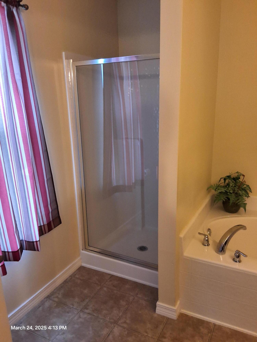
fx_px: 277
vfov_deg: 63.4
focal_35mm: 28
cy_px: 171
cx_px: 128
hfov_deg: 49.7
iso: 160
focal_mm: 2.91
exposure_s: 1/33
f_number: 1.9
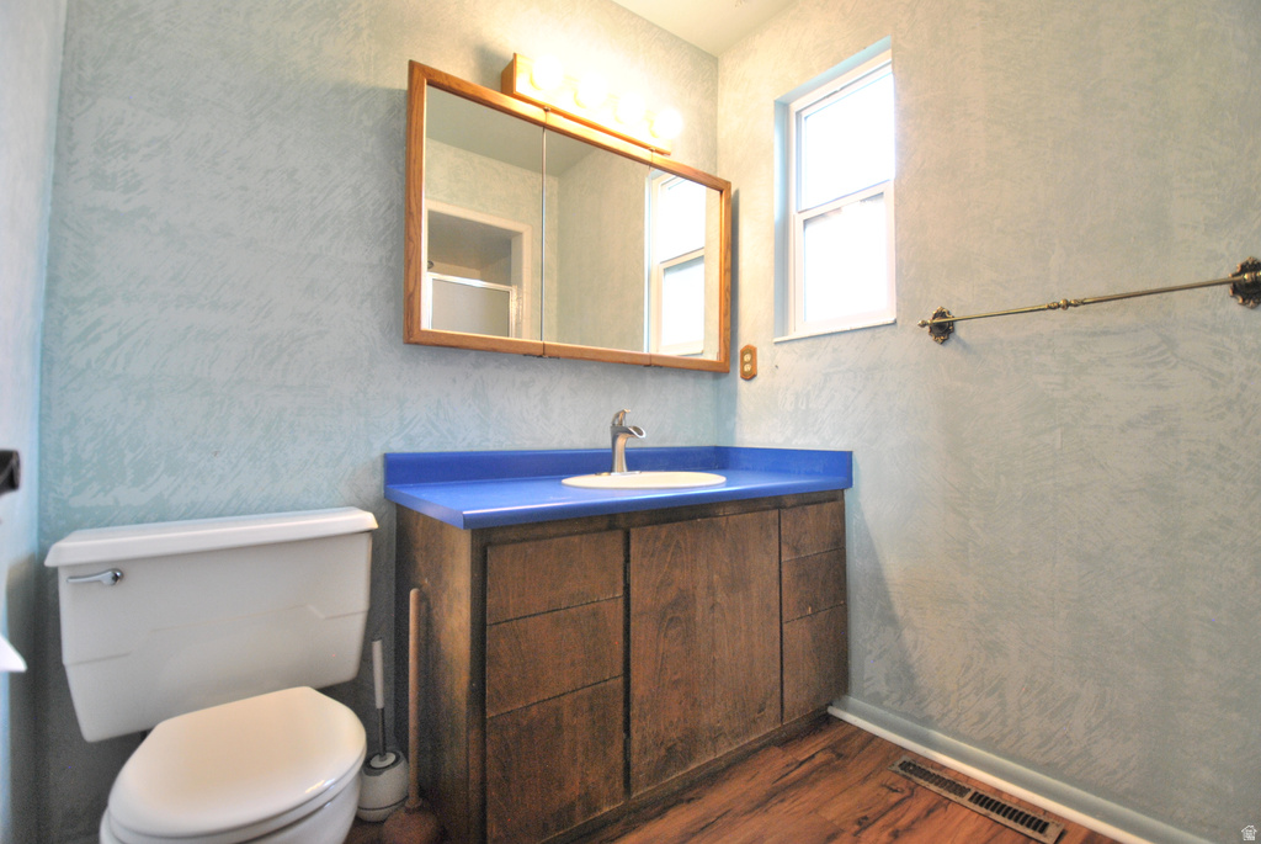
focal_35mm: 15
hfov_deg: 100.3
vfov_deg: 77.5
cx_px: 630
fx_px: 526
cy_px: 422
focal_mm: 10
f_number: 3.5
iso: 400
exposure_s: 1/30
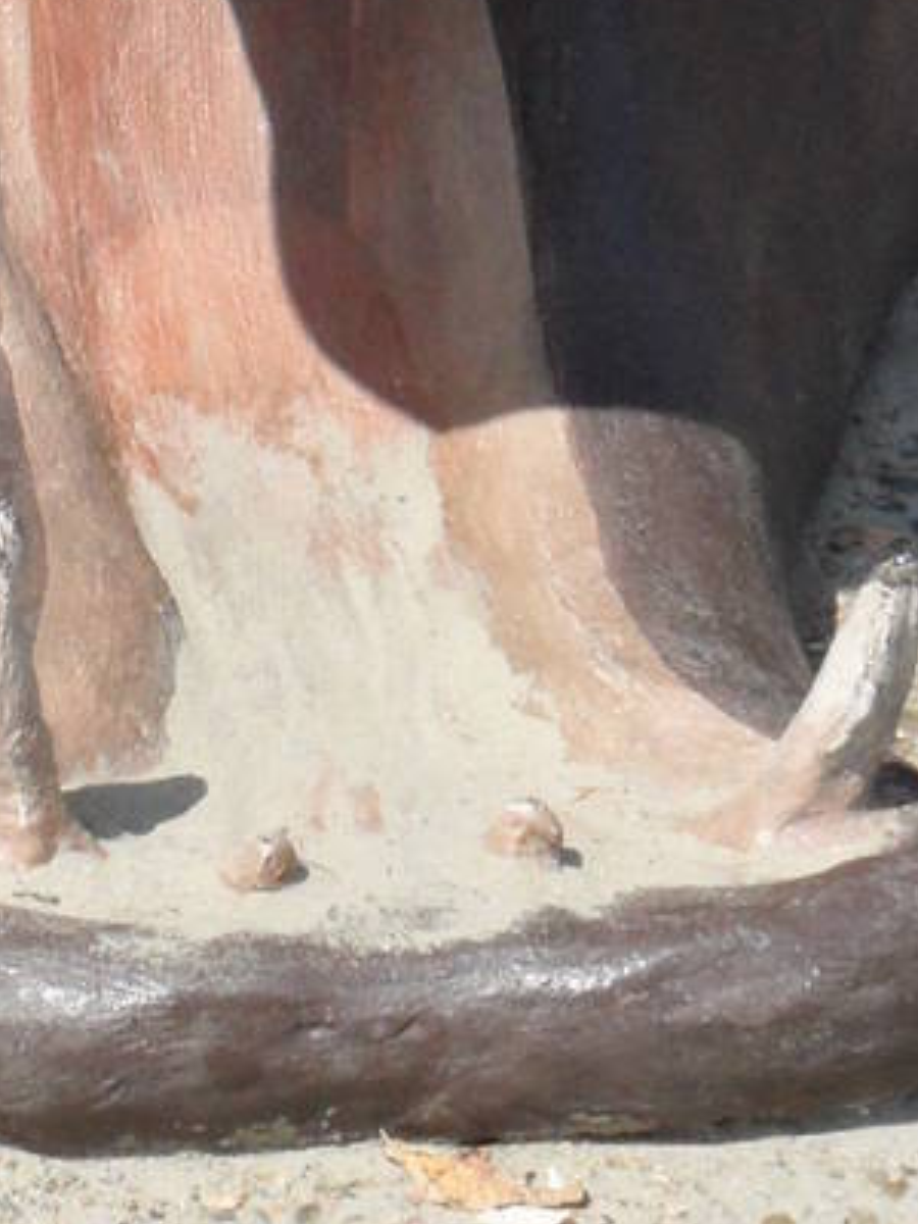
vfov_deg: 6.1
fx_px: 11315
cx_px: 61
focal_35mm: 320
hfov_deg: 4.6
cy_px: -389
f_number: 4.2
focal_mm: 13.2
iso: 200
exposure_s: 1/1000
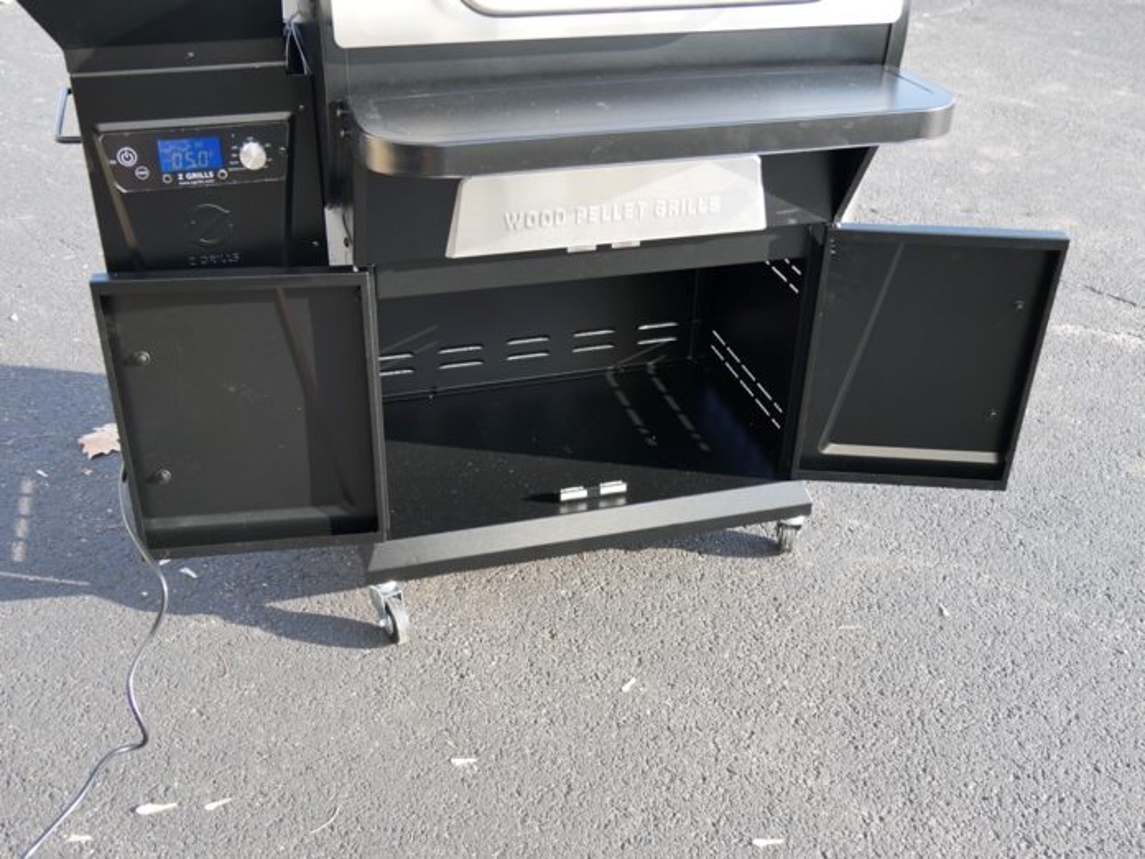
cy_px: 430
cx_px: 572
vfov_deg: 37.7
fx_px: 1257
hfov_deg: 49.0
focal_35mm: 38
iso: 200
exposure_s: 1/125
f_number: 4
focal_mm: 19
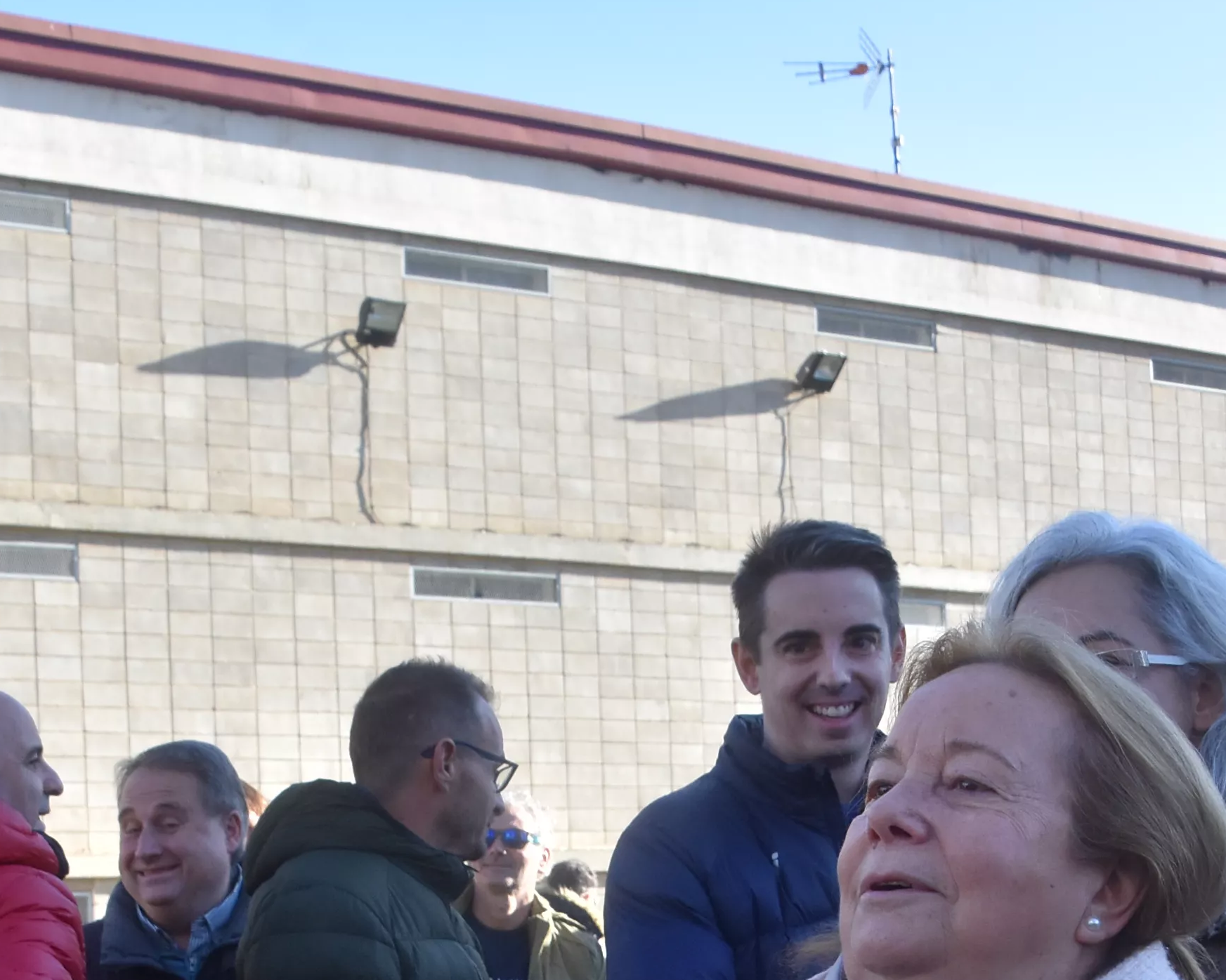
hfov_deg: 24.9
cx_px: 445
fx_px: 2765
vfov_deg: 19.6
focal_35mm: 76
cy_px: 932
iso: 640
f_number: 8
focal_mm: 21
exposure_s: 1/500
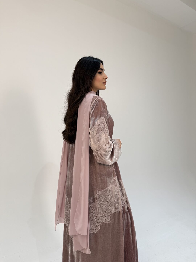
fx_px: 181
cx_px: 98
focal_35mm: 24
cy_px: 131
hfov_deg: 56.8
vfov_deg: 71.6
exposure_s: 1/453
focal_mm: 6.76
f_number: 1.78
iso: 80
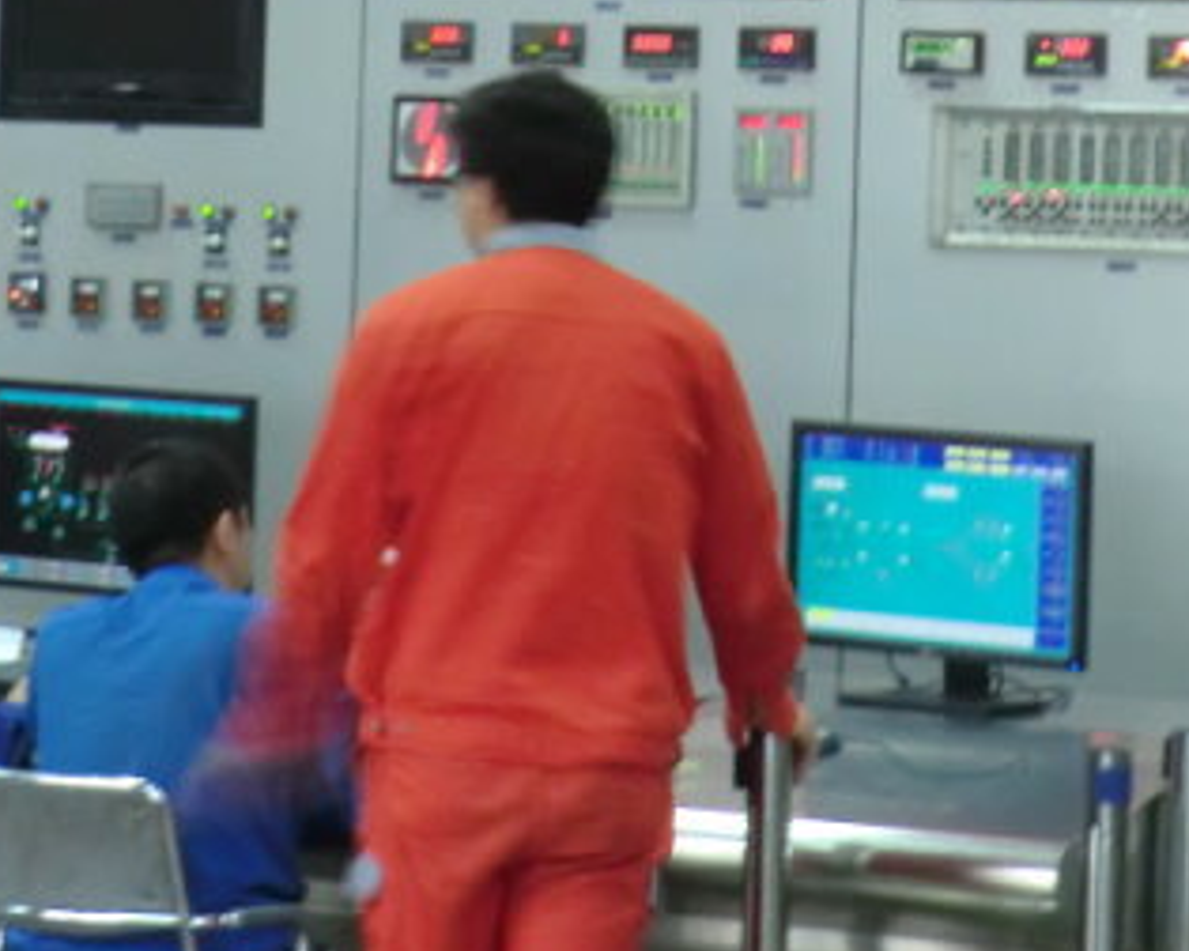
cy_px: -68
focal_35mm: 161
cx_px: 853
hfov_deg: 12.0
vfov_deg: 9.5
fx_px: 5666
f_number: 4.4
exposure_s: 1/6
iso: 400
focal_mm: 11.6
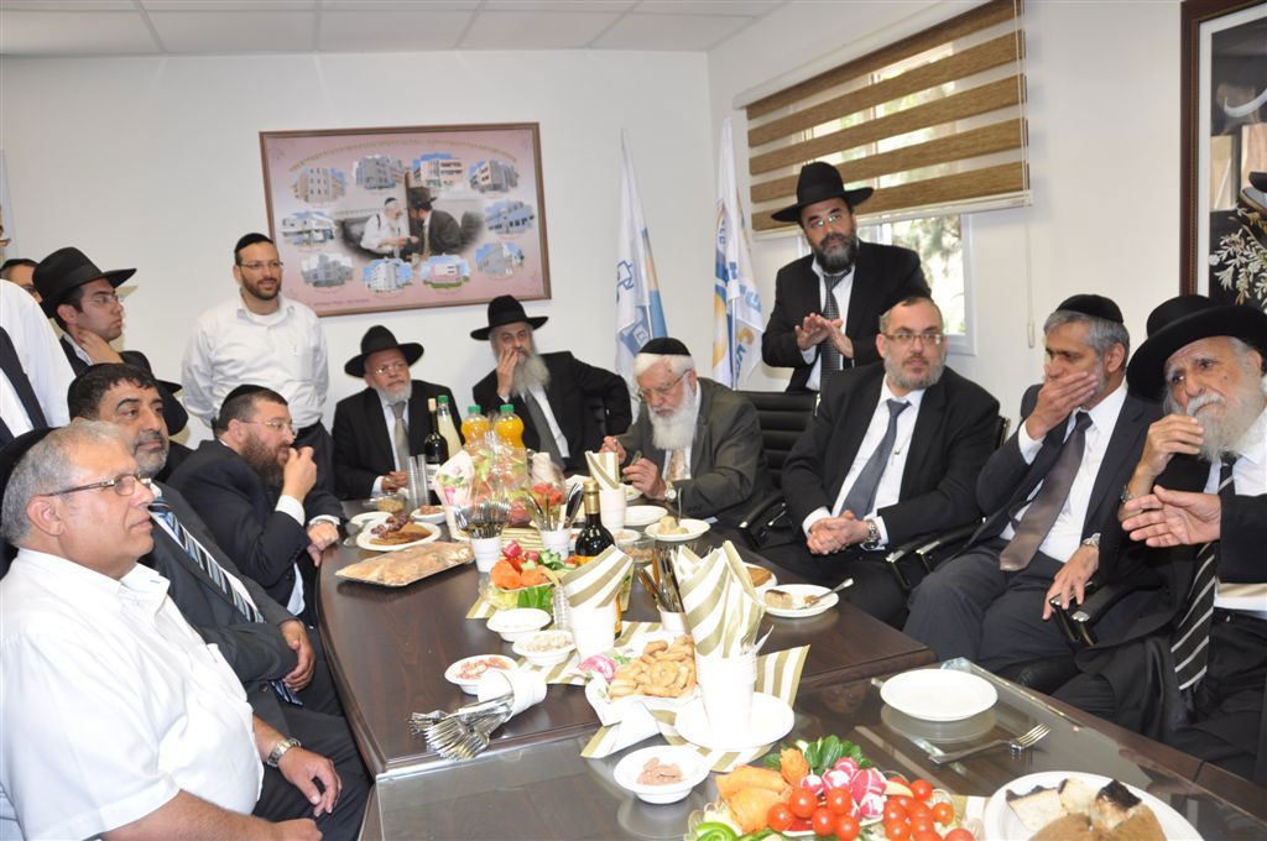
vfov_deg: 47.8
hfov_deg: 67.4
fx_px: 949
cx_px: 634
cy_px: 420
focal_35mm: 27
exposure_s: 1/60
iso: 400
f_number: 5
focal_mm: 18
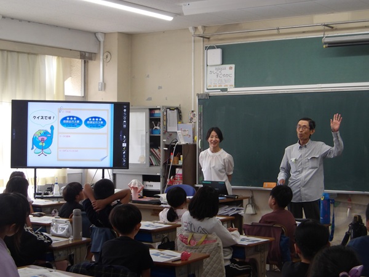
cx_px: 184
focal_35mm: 70
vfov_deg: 21.0
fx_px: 746
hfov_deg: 27.8
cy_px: 138
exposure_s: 1/35
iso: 173
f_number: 4.9
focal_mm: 12.5
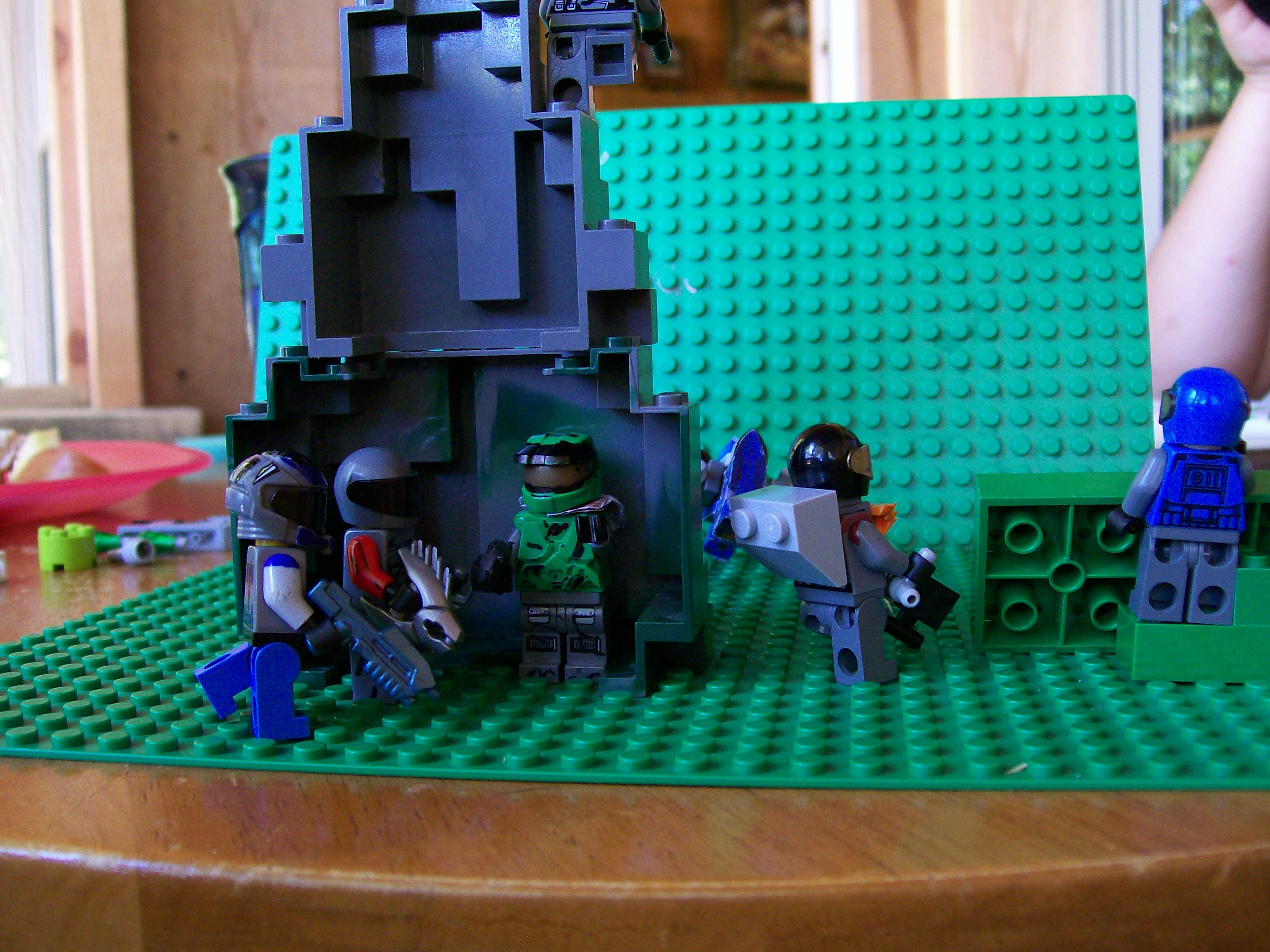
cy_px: 476
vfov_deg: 39.7
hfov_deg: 51.4
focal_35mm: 36
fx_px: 1321
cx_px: 635
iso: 160
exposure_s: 1/8
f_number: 2.7
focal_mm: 6
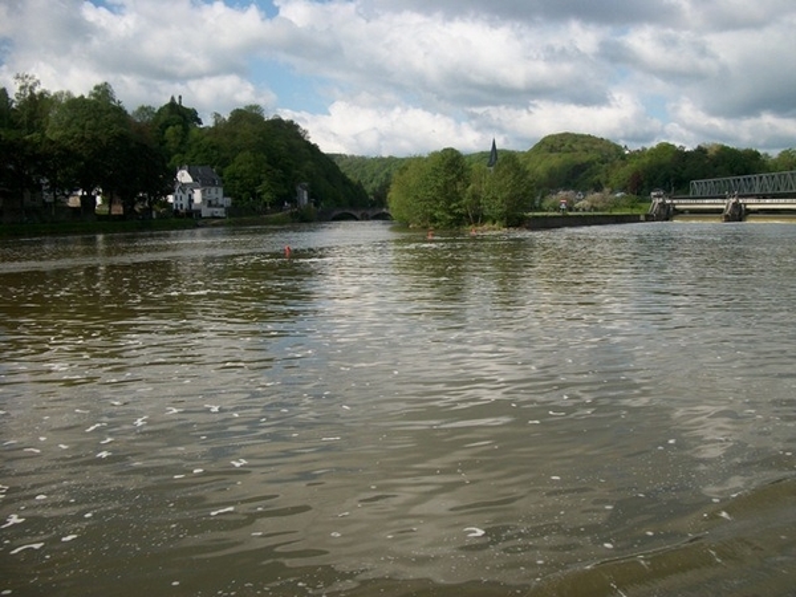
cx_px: 398
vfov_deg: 44.2
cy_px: 298
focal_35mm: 32
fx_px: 736
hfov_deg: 56.8
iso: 80
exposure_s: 1/200
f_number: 8.8
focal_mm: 5.7
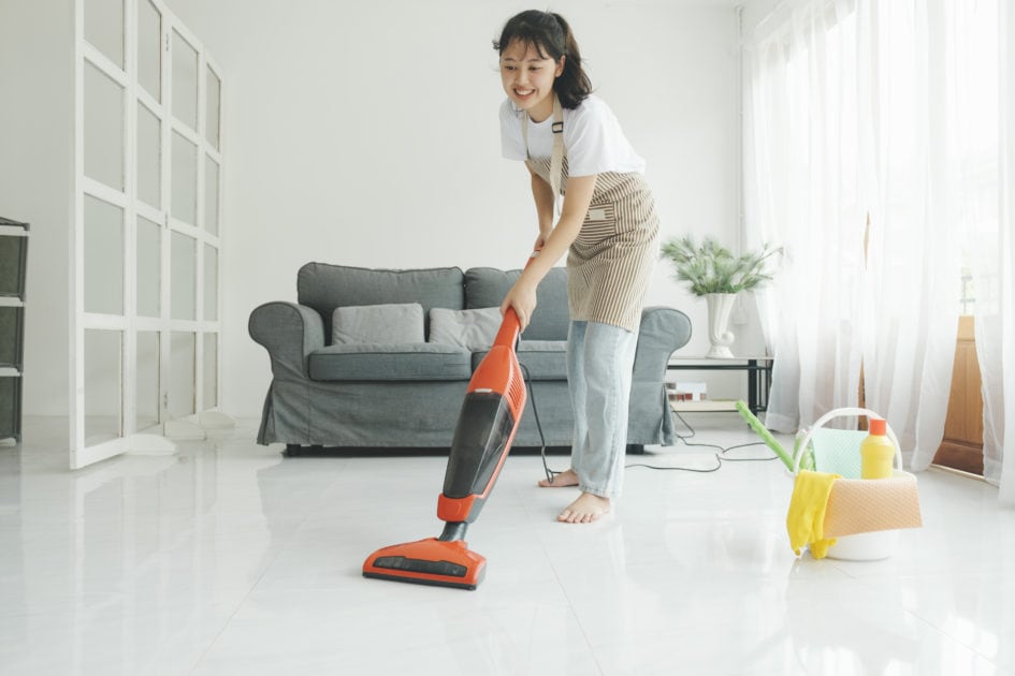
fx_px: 789
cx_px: 508
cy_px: 338
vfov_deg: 46.4
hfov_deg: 65.5
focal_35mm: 28
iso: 160
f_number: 2.8
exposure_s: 1/100
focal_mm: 18.7
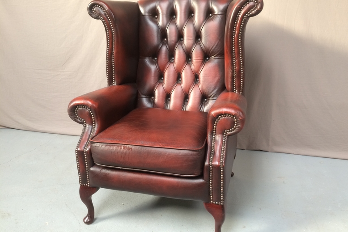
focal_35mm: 31
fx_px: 300
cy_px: 117
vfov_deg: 42.3
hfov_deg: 60.3
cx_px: 177
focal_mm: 4.15
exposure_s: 1/33
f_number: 2.2
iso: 100
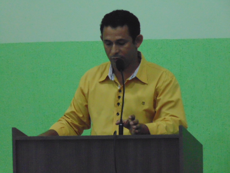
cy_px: 86
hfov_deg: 5.5
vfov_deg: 4.1
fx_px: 2392
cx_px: 115
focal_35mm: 360
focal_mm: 64.1
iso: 800
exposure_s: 1/40
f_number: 6
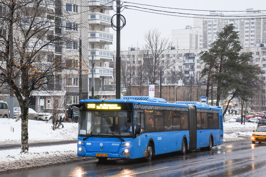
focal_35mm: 72
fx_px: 532
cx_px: 133
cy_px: 88
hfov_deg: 28.1
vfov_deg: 18.9
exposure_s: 1/100
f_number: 5.6
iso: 1000
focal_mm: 48
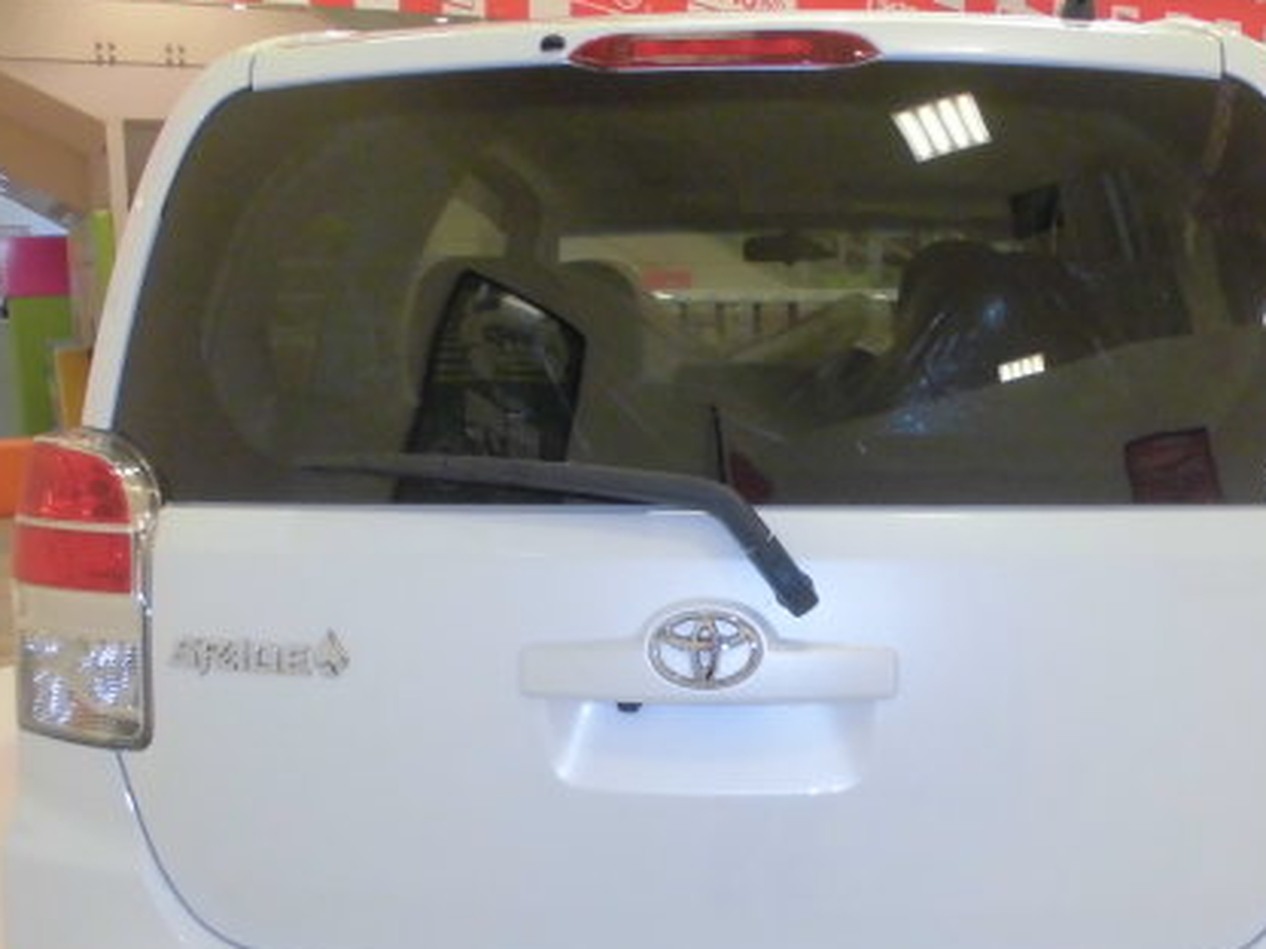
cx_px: 764
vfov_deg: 35.6
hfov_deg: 46.5
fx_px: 1463
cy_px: 627
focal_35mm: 40
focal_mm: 4.6
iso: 400
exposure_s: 1/60
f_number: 3.5
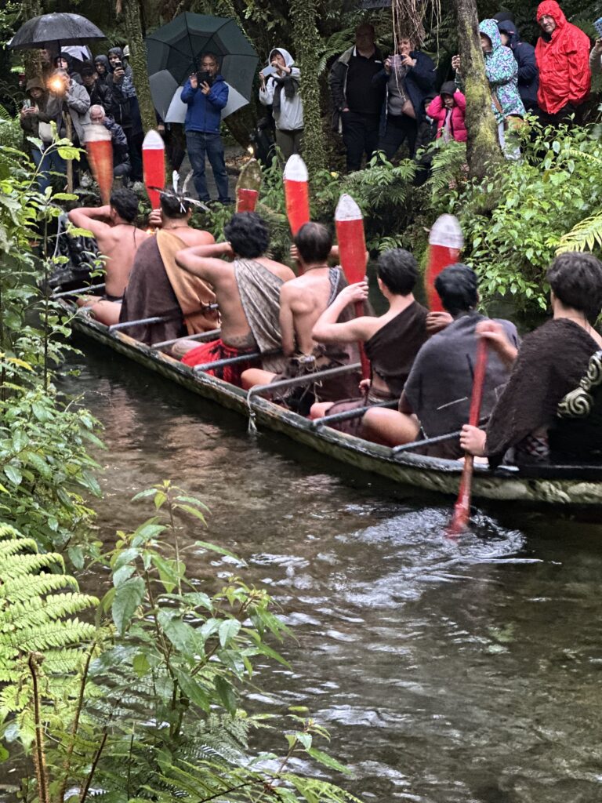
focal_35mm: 77
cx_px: 301
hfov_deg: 19.1
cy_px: 402
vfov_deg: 25.3
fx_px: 1785
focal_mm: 9
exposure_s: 1/15
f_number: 2.8
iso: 1000
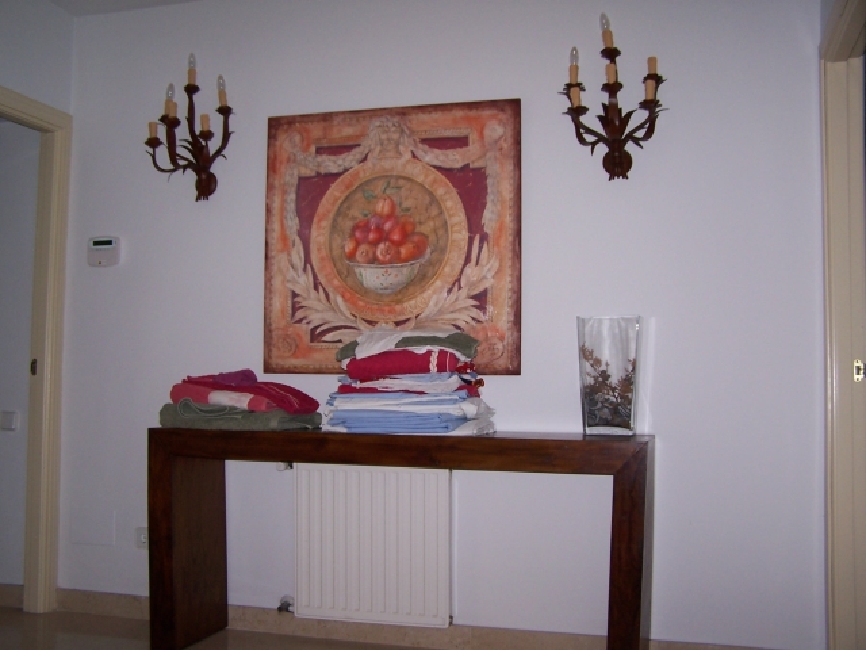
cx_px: 433
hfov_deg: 49.0
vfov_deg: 37.7
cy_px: 325
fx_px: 951
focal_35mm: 38
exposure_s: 1/60
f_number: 2.8
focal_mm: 6.3
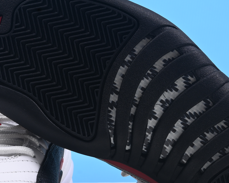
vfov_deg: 12.2
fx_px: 854
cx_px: 85
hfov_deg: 15.3
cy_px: 57
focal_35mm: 126
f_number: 16
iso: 100
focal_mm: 40
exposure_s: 1/2.5
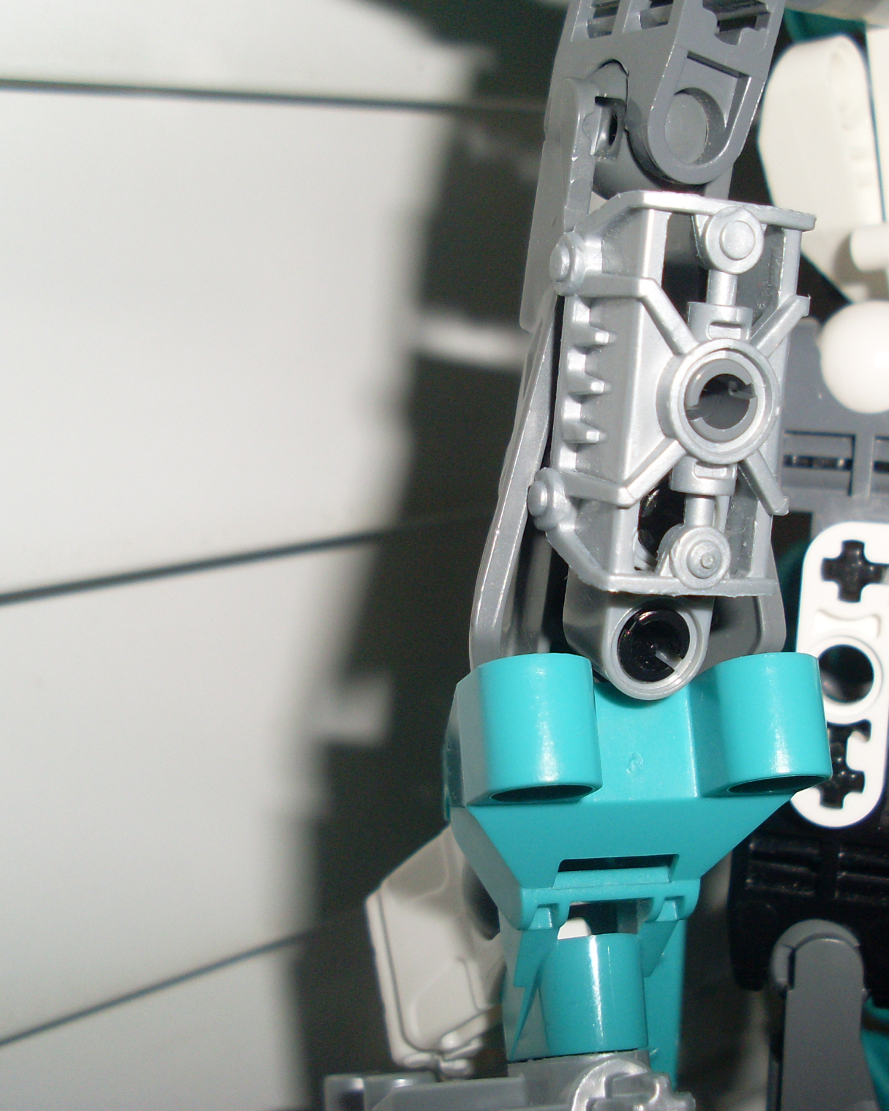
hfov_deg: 30.0
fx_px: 1645
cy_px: 551
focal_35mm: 50
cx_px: 598
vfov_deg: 37.3
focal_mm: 6.3
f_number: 7.7
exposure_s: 1/45
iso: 100
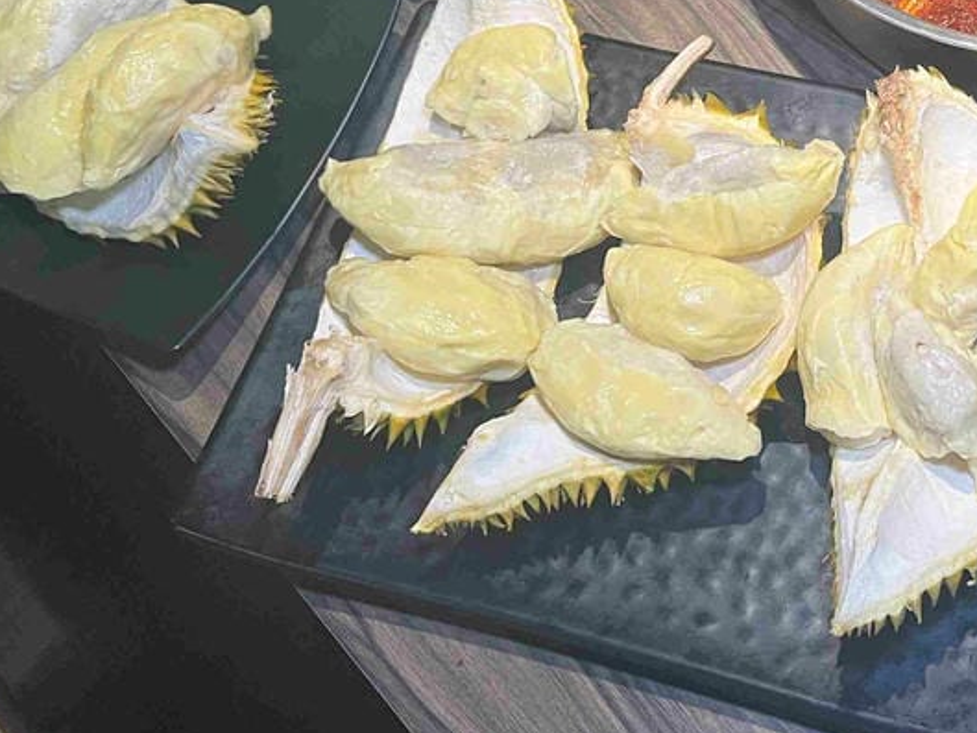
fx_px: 1666
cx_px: 968
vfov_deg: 23.6
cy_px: -35
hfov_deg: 30.5
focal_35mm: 59
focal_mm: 5.7
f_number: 1.5
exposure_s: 1/60
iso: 125
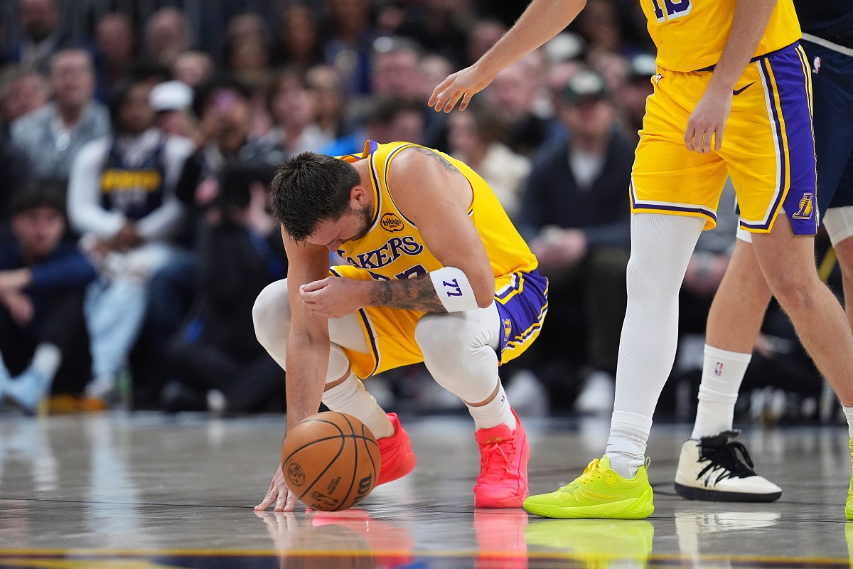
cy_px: 284
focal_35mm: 400
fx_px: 9477
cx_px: 426
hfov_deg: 5.2
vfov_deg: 3.4
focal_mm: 400
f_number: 3.2
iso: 5000
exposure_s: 1/2000
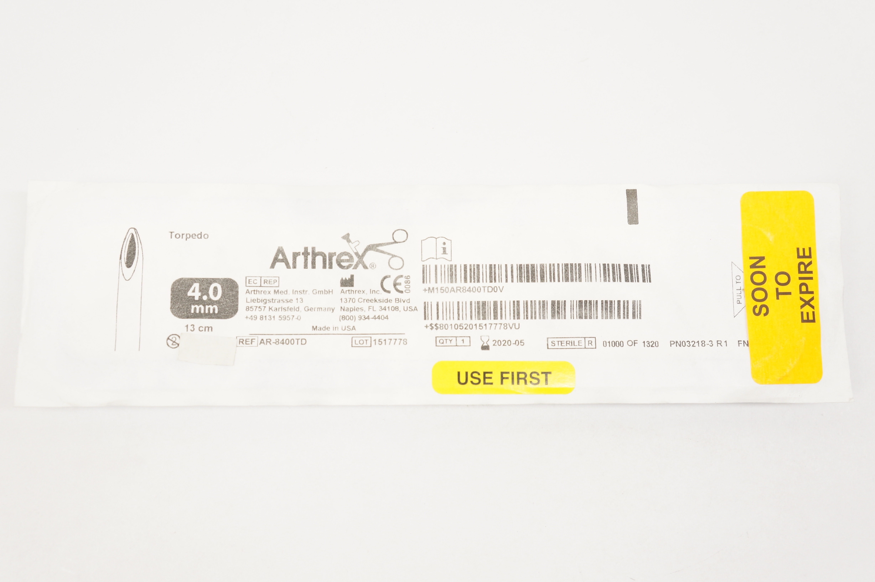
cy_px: 291
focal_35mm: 39
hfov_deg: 49.6
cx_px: 438
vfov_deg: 34.1
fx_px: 947
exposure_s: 1/60
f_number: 5.6
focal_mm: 26
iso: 400
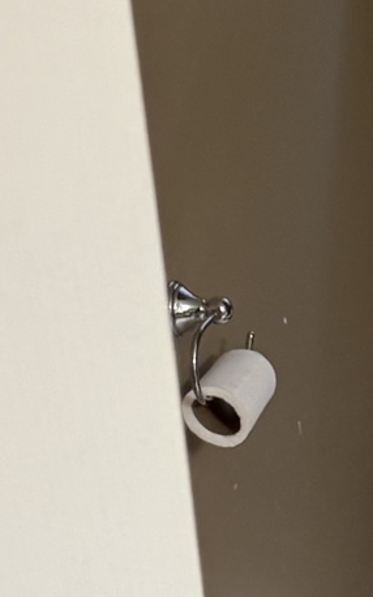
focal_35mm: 128
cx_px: 445
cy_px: 184
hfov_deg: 10.1
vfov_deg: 16.3
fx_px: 2083
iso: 160
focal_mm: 6.76
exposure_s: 1/60
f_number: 1.78
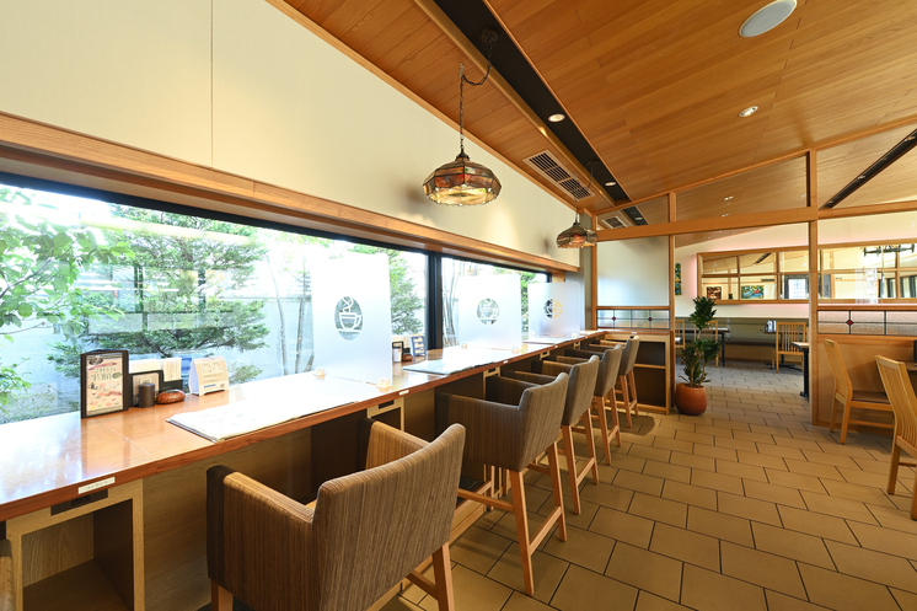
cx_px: 458
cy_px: 306
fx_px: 357
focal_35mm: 14
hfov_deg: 104.3
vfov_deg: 81.2
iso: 400
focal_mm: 14
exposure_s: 1/10
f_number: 11
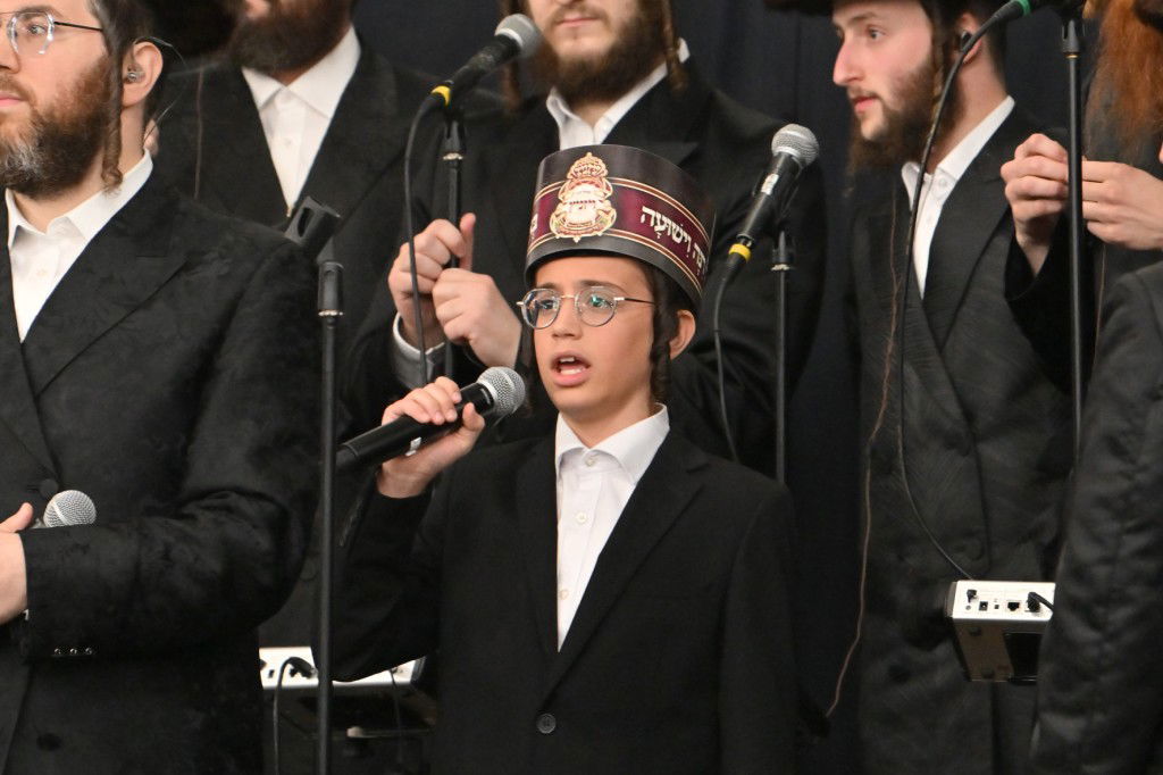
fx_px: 9688
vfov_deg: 4.6
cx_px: 582
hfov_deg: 6.9
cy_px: 388
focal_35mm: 300
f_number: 4
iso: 1250
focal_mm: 200
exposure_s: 1/320
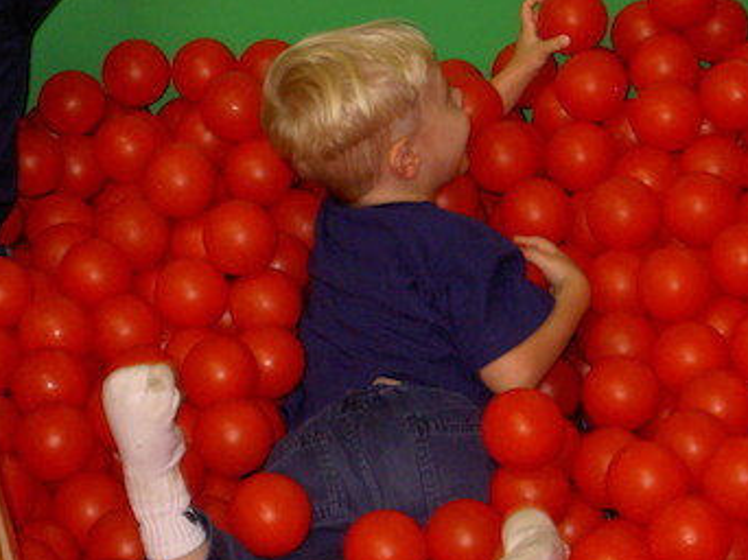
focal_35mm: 117
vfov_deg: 12.6
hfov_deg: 16.8
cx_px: 366
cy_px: 311
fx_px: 2526
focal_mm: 12.4
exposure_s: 1/80
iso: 200
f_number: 4.2
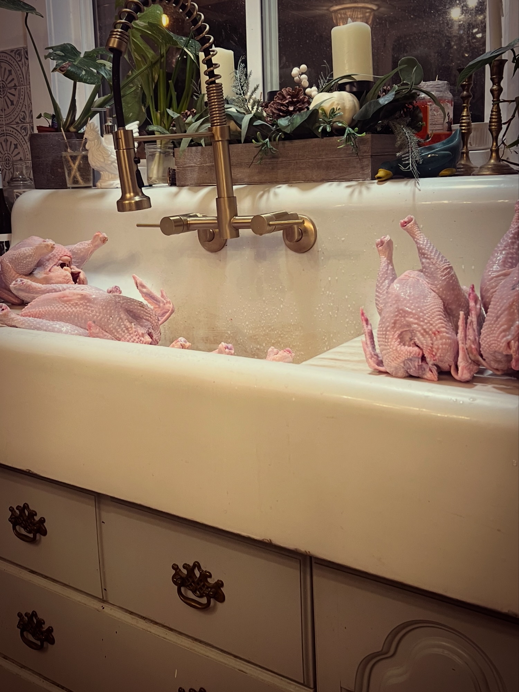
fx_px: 520
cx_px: 260
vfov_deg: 67.3
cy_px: 346
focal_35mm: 26
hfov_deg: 53.1
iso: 100
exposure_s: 1/60
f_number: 1.5
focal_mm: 5.7
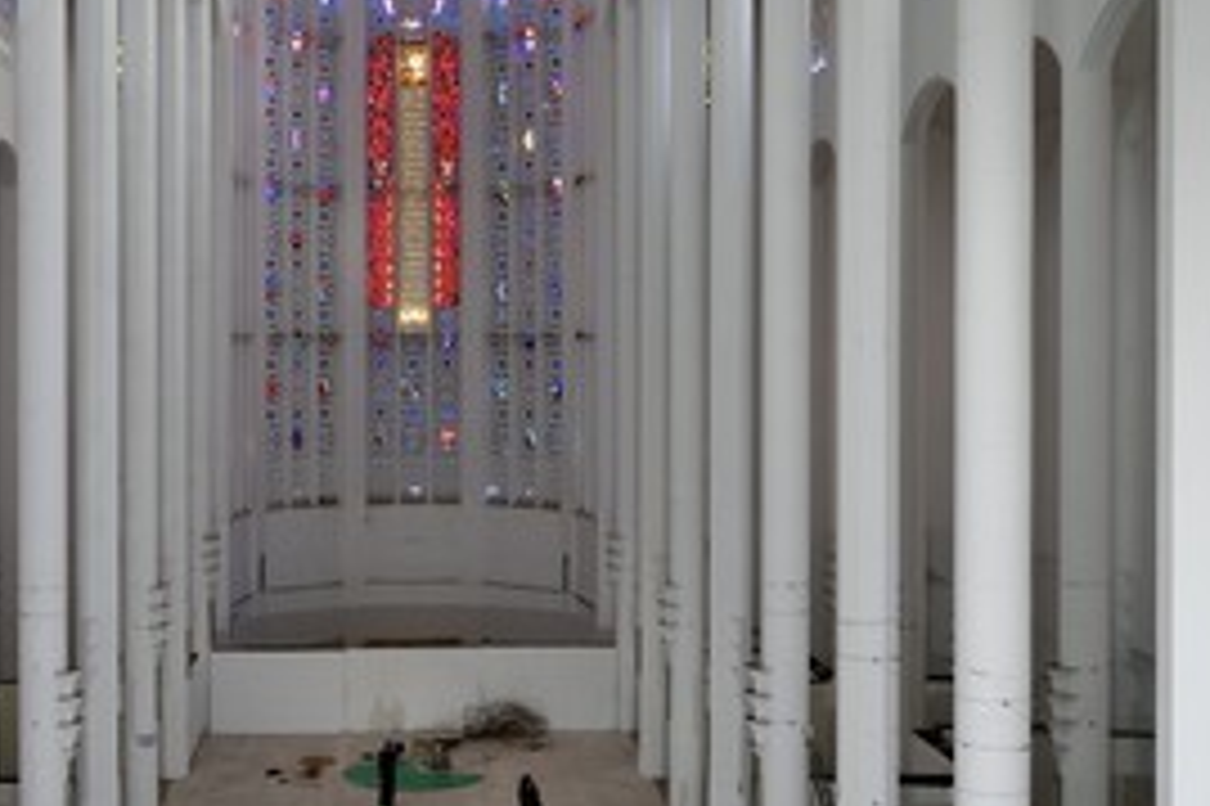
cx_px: 414
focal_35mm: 50
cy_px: 306
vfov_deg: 26.9
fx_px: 1679
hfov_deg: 39.2
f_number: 5
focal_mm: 32
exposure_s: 1/4
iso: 200
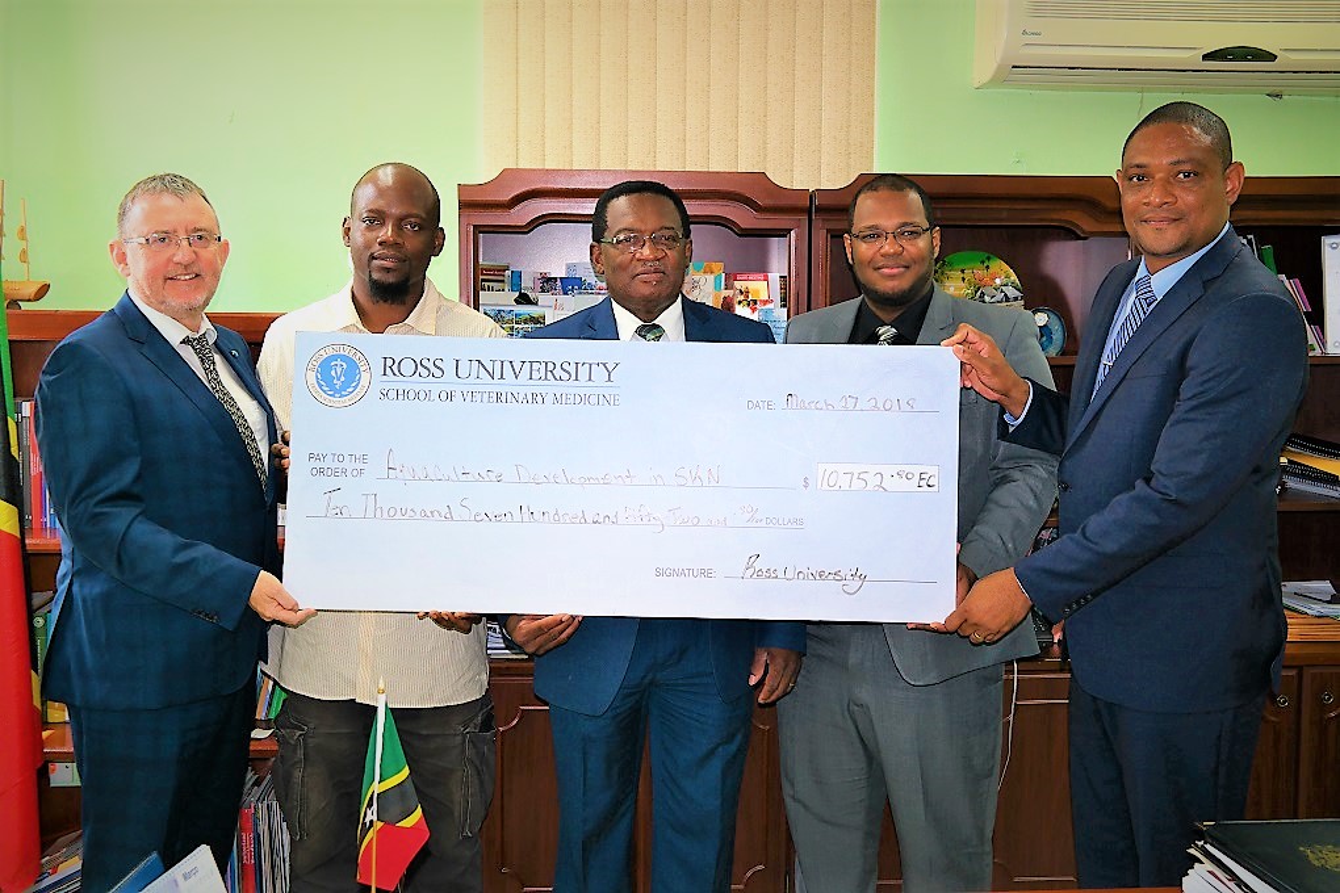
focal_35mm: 35
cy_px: 446
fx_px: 1303
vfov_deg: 37.9
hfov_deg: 54.4
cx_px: 670
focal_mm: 23
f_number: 5.6
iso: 400
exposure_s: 1/50
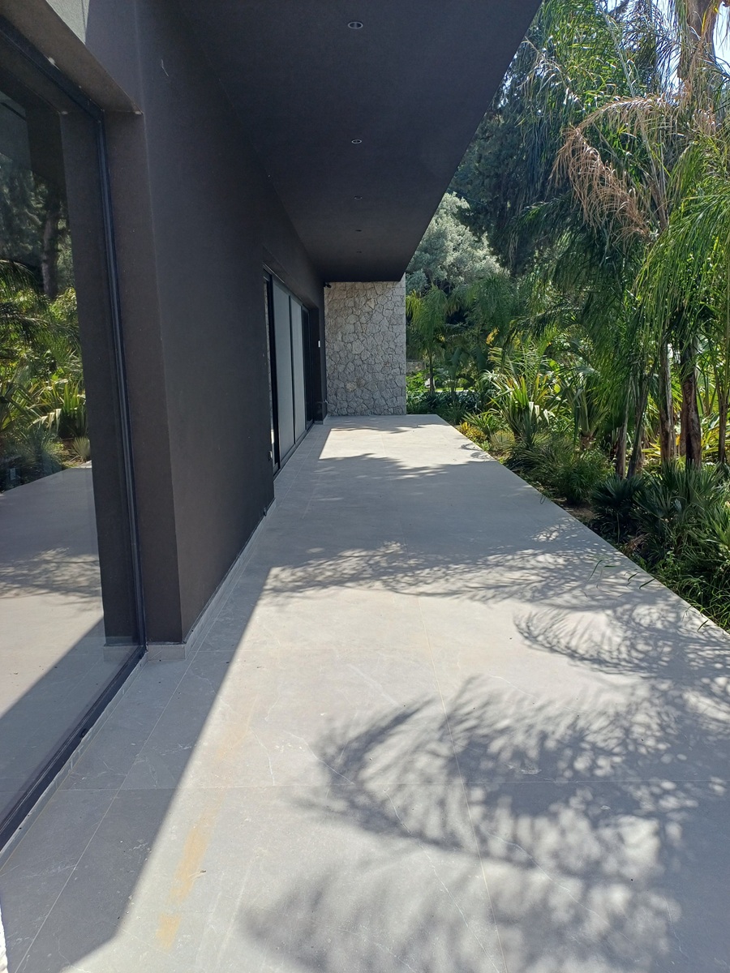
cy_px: 486
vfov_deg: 69.4
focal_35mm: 25
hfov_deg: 54.9
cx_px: 365
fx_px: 703
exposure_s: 1/782
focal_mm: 4.65
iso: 50
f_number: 1.8
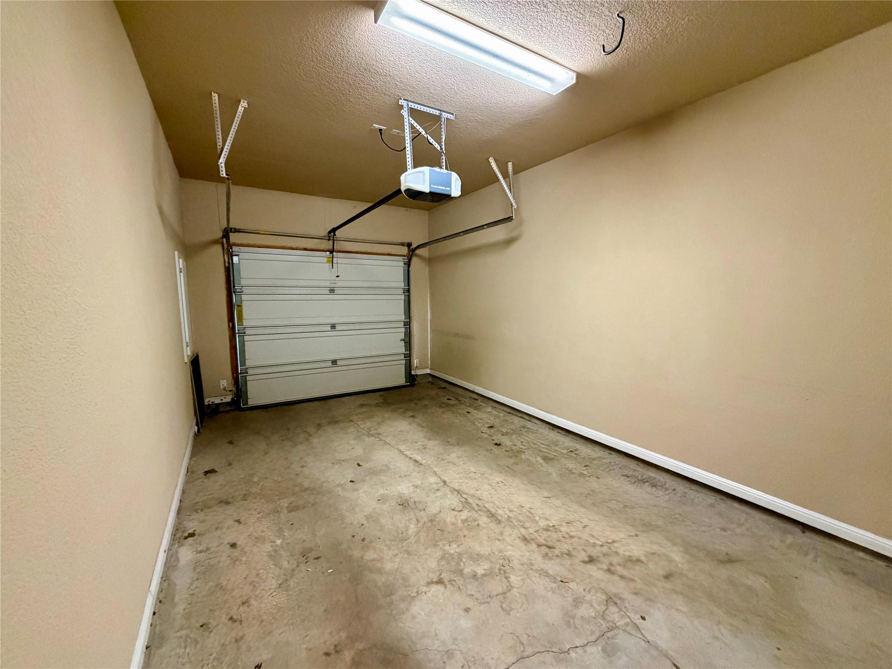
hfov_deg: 102.1
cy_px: 334
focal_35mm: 14
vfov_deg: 85.7
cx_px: 446
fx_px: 361
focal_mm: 2.22
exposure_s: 1/60
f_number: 2.2
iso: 640
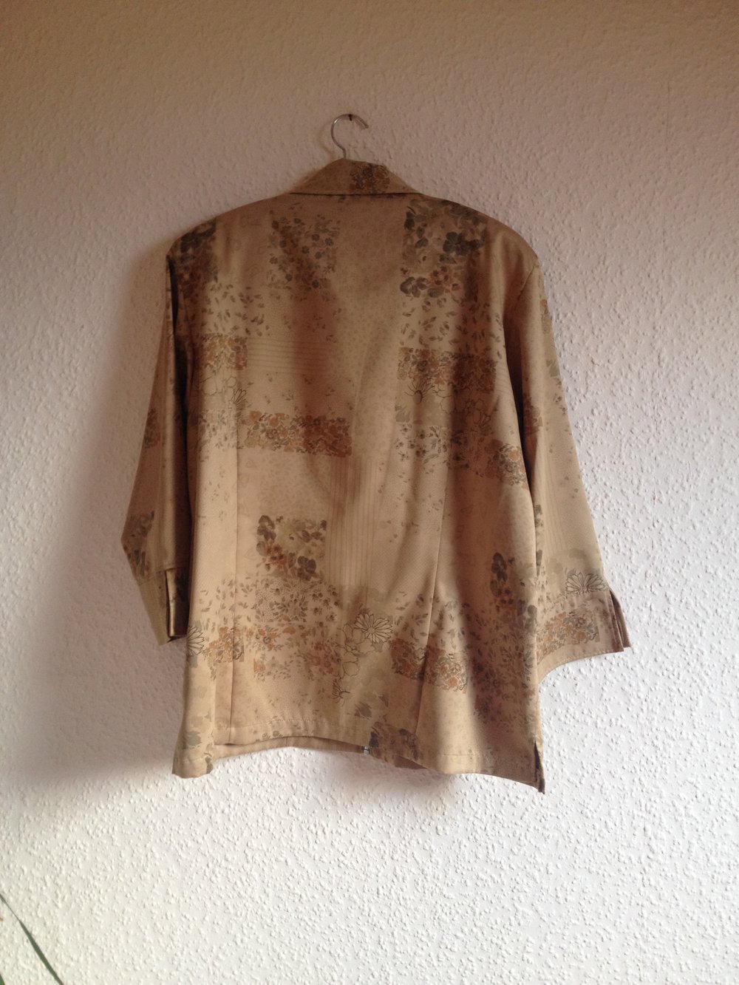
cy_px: 492
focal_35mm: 35
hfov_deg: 40.7
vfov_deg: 52.6
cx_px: 370
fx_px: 996
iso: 80
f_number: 2.4
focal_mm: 4.28
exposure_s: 1/20
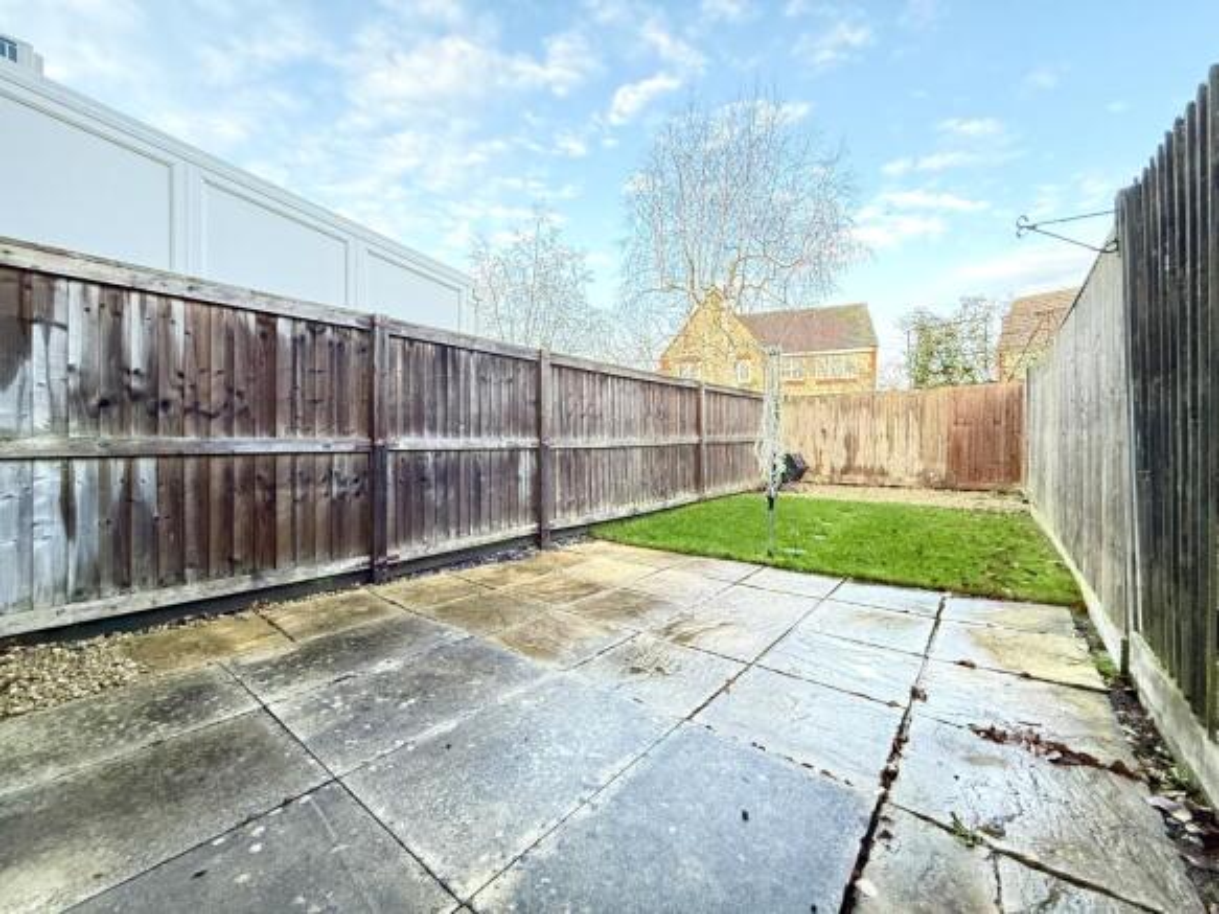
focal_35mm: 14
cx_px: 610
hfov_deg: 102.1
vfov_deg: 85.7
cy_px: 457
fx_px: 493
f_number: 2.2
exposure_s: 1/76
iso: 320
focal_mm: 2.22
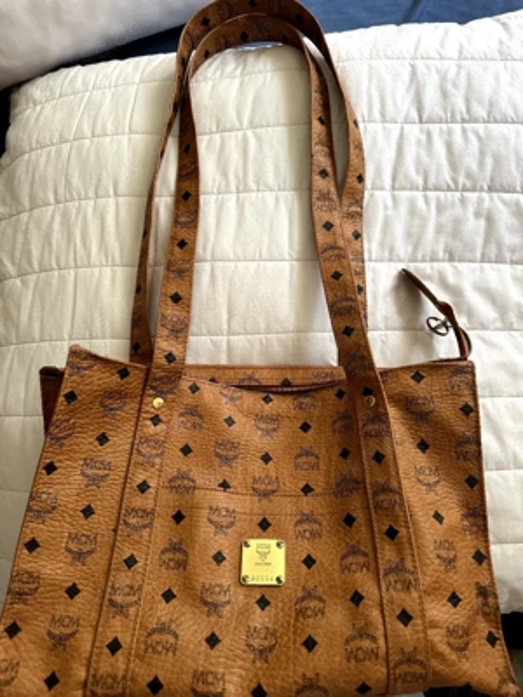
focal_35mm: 24
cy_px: 348
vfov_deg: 71.6
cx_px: 262
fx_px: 483
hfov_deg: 56.8
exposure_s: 1/60.2
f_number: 1.78
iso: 320
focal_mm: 6.86
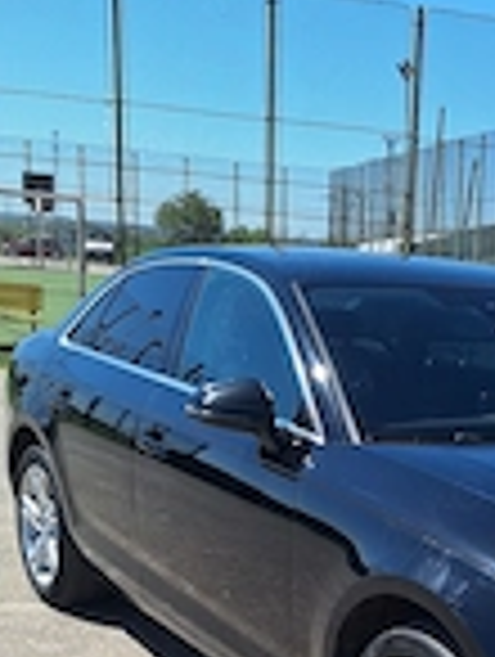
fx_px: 1198
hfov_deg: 22.4
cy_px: 652
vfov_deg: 28.8
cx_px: 500
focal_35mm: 63
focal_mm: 5.54
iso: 40
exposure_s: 1/2500
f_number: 1.8
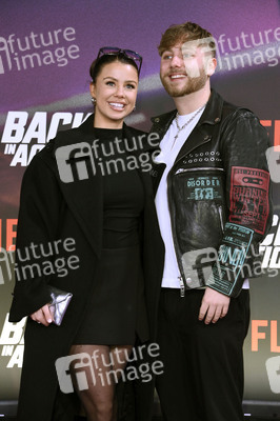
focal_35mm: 105
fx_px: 1227
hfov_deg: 13.0
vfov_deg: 19.5
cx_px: 140
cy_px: 210
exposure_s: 1/250
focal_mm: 105
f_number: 5.6
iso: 2500
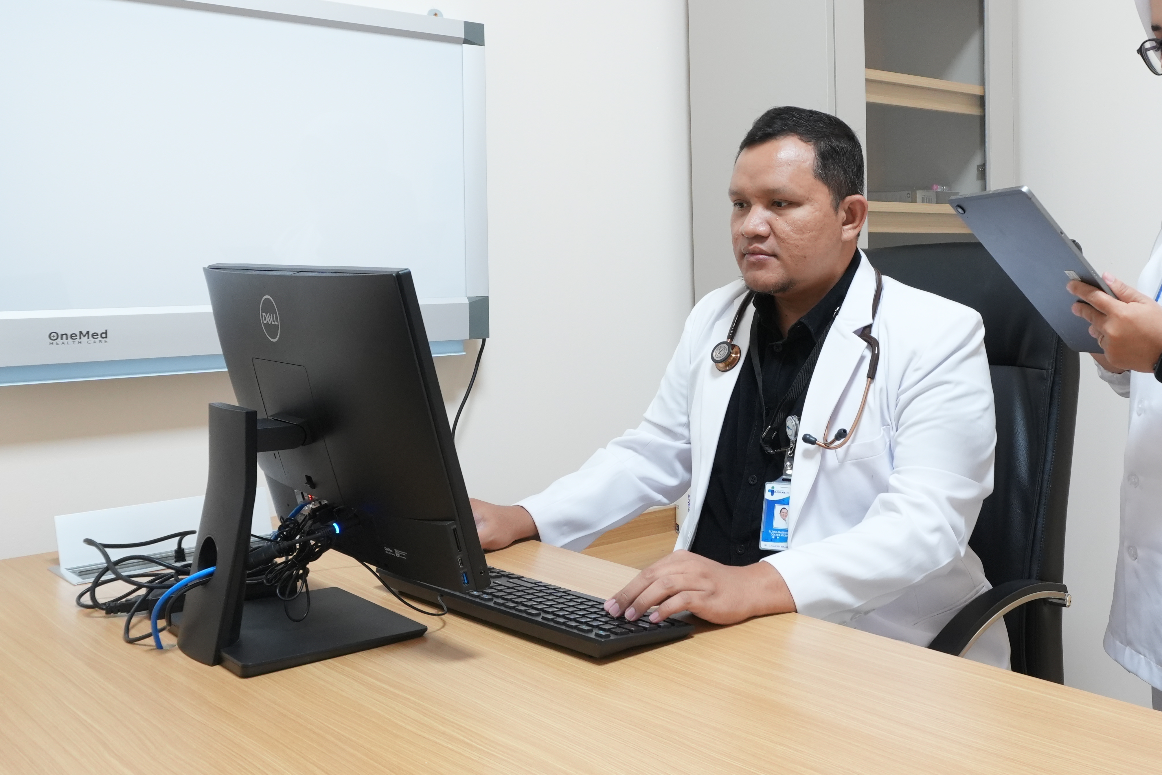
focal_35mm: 37
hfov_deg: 50.5
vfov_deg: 35.8
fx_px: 1194
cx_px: 812
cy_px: 296
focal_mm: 16
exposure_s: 1/13
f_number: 6.3
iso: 800
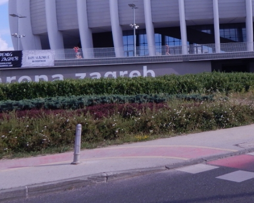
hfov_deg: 38.4
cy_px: 44
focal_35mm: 45
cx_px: 228
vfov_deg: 32.6
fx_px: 338
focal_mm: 4
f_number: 6
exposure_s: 1/500
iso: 125
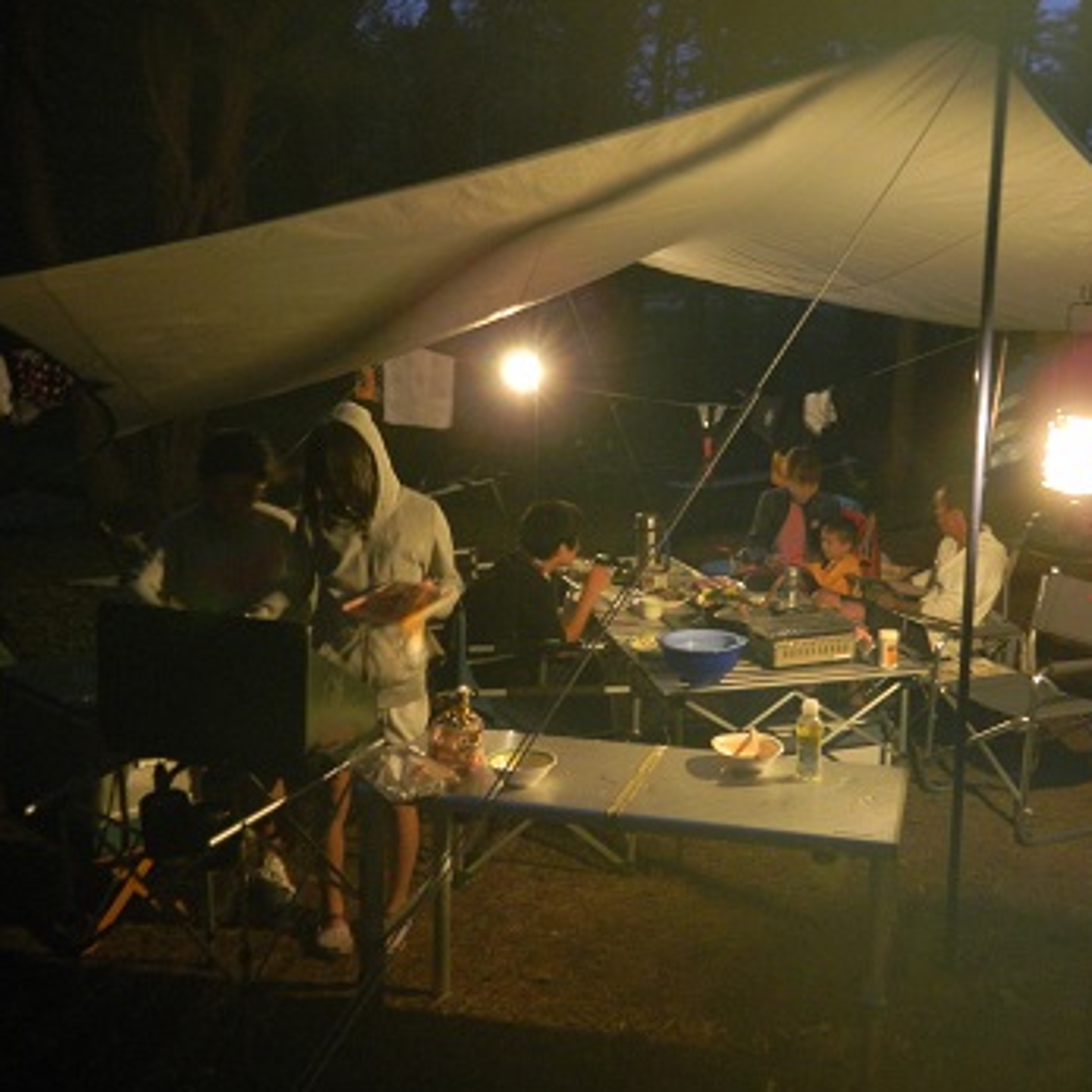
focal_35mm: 37
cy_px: 515
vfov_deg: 44.9
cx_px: 688
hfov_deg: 44.5
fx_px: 1321
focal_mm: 5
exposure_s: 1/1.4
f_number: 3.9
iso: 200
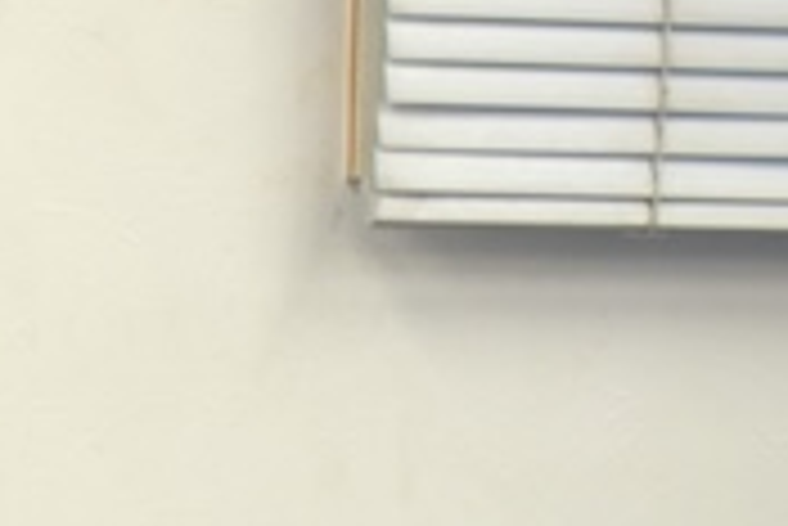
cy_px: 906
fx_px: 3899
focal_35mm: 178
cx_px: -977
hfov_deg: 10.3
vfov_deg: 7.5
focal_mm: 26
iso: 400
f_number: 5
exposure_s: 1/100
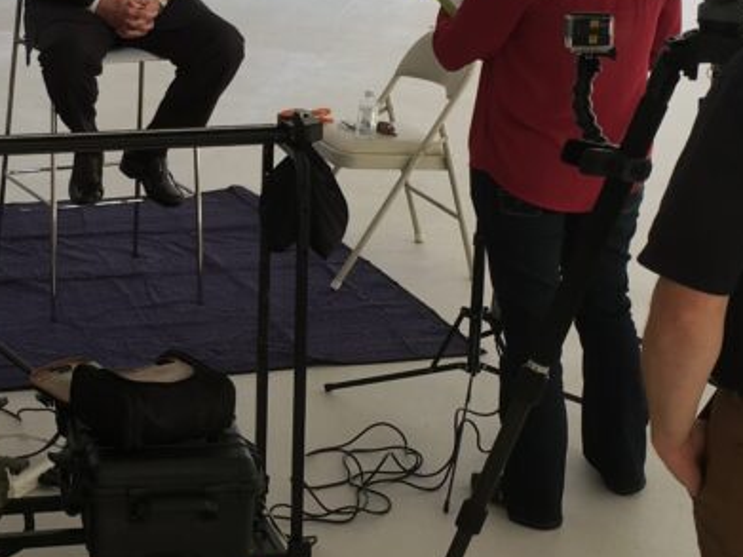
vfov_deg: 16.6
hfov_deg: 21.8
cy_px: 219
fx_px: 1910
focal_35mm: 89
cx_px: 175
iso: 32
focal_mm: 4.15
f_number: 2.2
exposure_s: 1/120
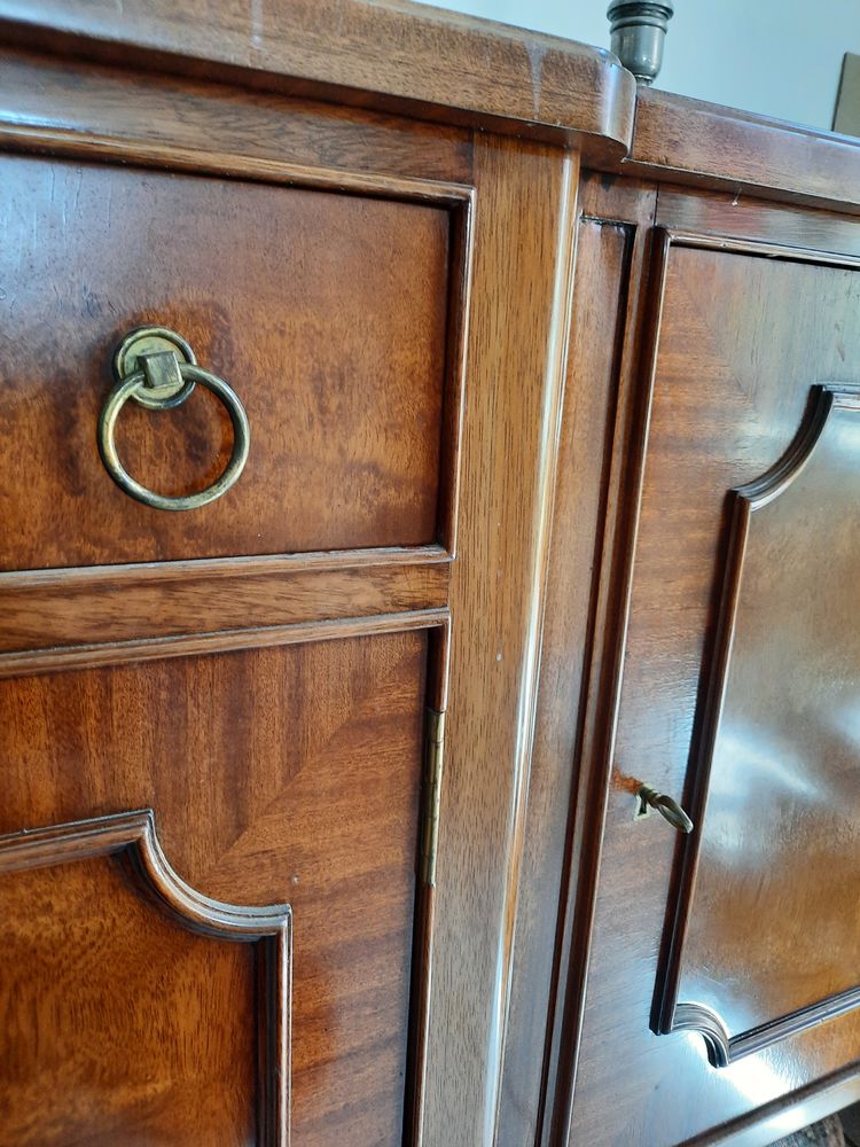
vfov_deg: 69.4
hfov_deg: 54.9
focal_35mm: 25
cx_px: 430
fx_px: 828
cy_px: 574
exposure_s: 1/50
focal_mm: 4.6
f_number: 2
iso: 250
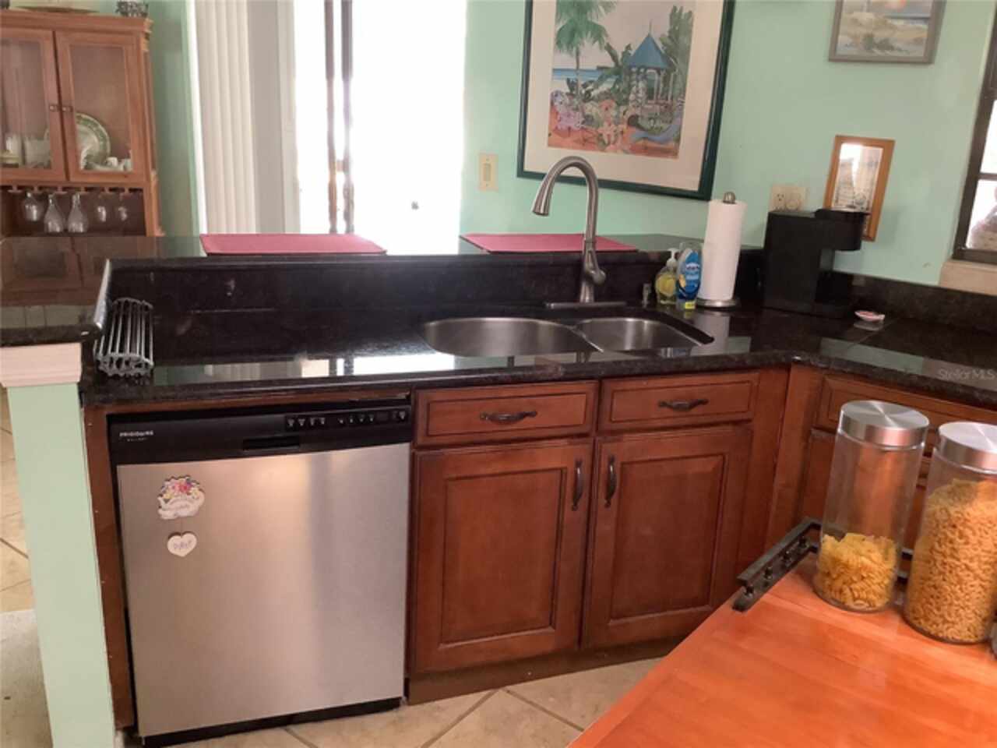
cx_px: 498
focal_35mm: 31
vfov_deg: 45.4
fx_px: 893
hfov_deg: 58.4
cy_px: 374
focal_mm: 3.3
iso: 320
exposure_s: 1/40
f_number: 2.4
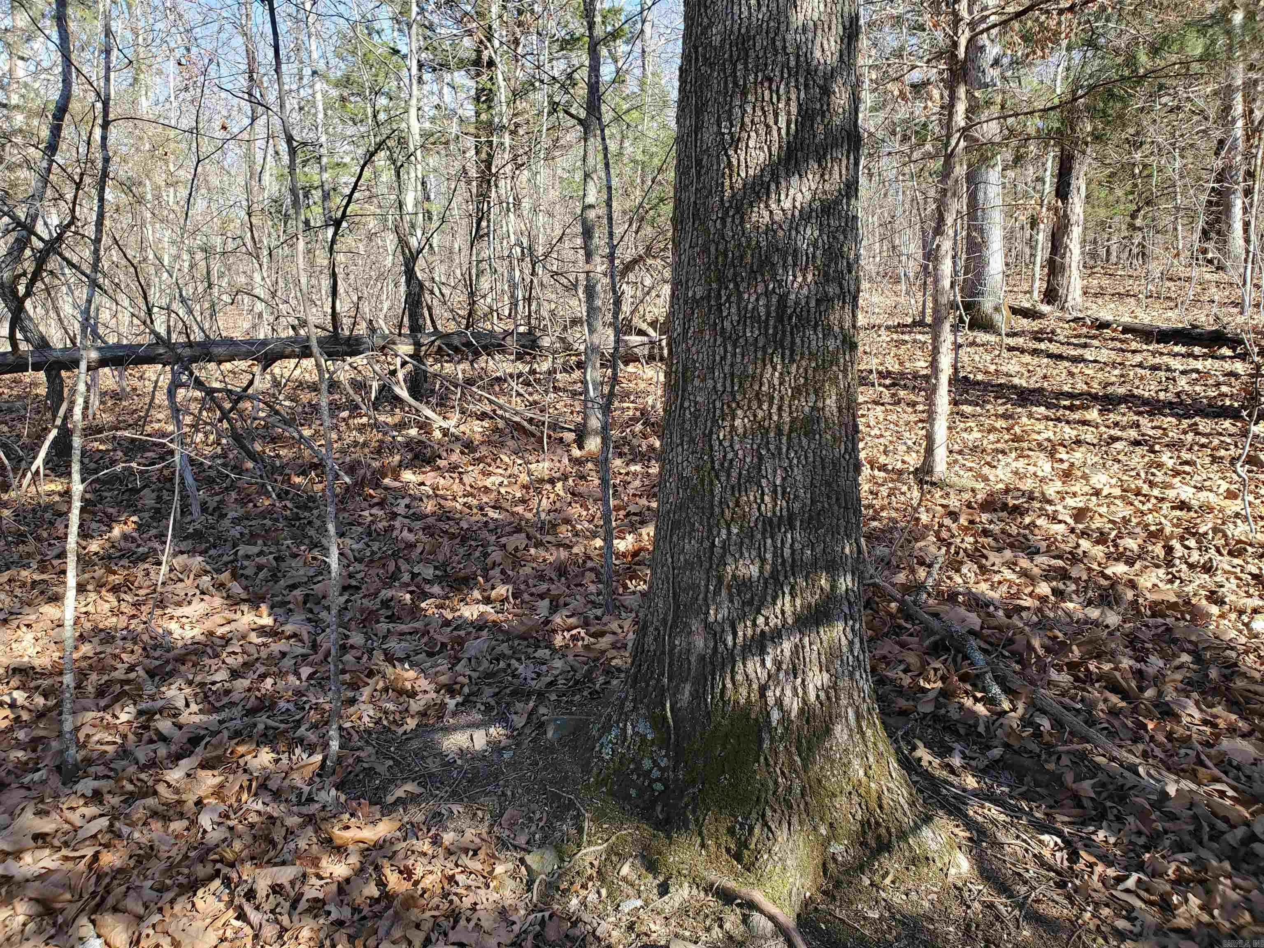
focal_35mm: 26
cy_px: 474
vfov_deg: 53.1
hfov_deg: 67.3
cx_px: 632
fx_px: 949
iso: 50
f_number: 2.4
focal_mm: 4.3
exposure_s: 1/230
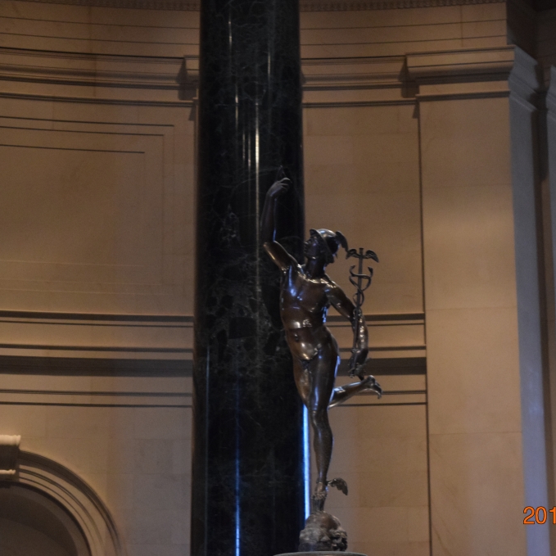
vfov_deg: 16.5
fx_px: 1920
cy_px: 278
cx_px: 303
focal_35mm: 106
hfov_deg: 16.5
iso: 3200
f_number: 5.6
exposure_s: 1/60
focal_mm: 55
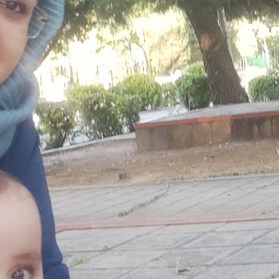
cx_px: 319
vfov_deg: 22.7
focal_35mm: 74
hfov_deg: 21.9
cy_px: 21
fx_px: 675
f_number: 2.45
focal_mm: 3.49
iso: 66
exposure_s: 1/100
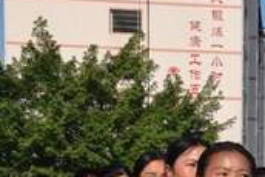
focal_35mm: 156
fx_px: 1149
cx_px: 402
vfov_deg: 8.5
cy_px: 309
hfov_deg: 12.5
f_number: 10
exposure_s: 1/400
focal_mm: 28
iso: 200
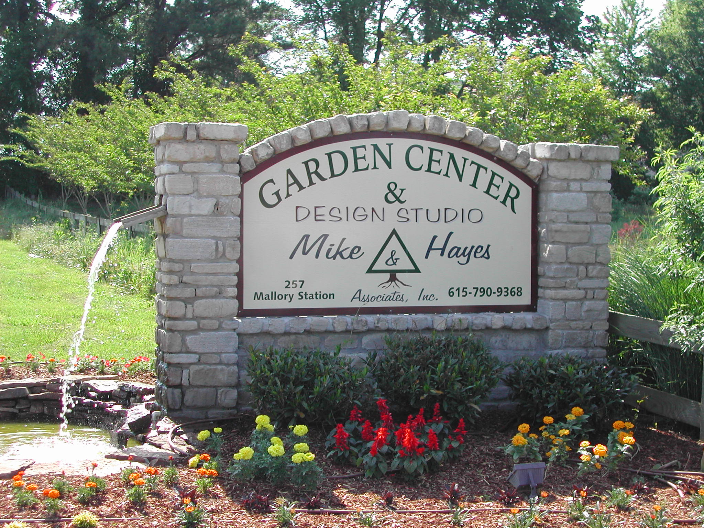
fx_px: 1159
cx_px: 352
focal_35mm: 57
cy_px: 264
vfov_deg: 25.7
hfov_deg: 33.8
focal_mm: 12.2
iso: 100
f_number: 3.4
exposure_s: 1/330
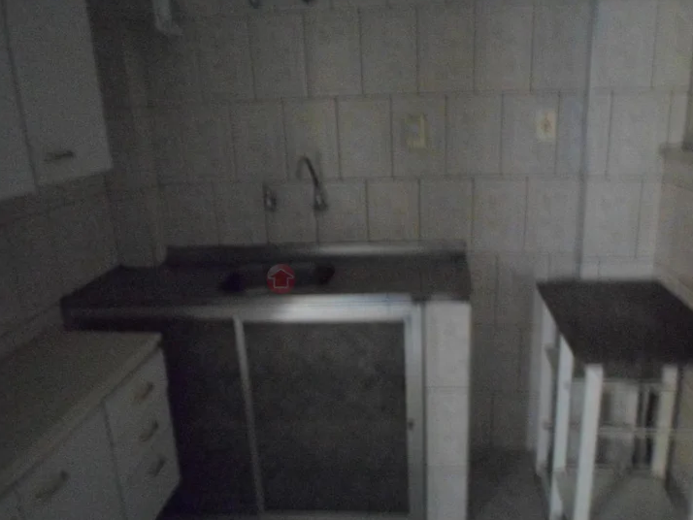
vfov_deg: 49.7
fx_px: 561
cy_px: 280
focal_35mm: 28
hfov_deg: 63.3
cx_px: 381
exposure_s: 1
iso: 400
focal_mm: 4.5
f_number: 2.5
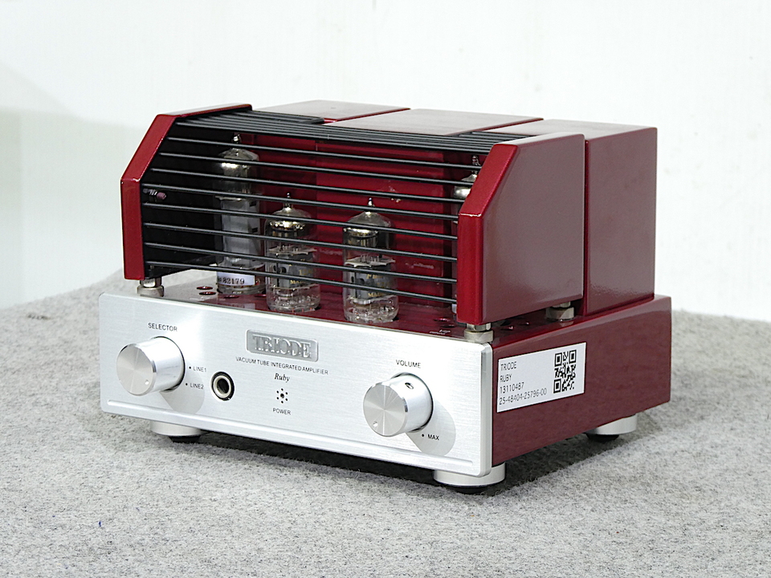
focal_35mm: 115
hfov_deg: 17.1
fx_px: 2561
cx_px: 386
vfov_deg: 12.9
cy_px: 289
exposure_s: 1/4
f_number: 5.1
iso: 200
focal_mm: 20.6
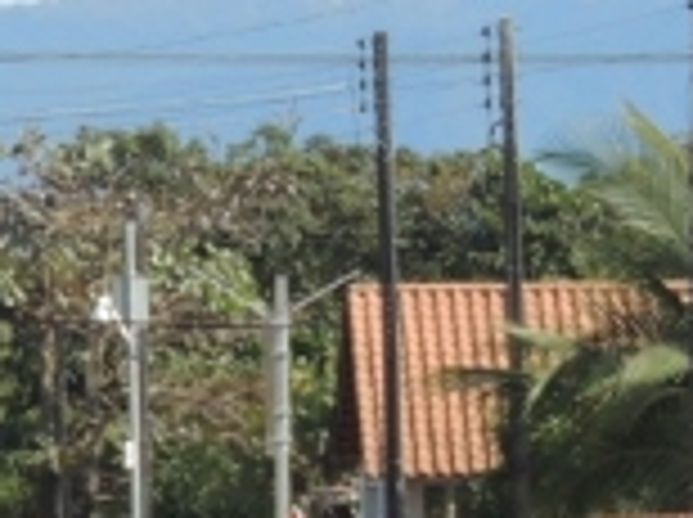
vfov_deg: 1.8
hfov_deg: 2.5
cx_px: -468
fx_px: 16111
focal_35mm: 806
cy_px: 734
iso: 110
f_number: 4.4
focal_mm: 27.6
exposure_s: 1/500
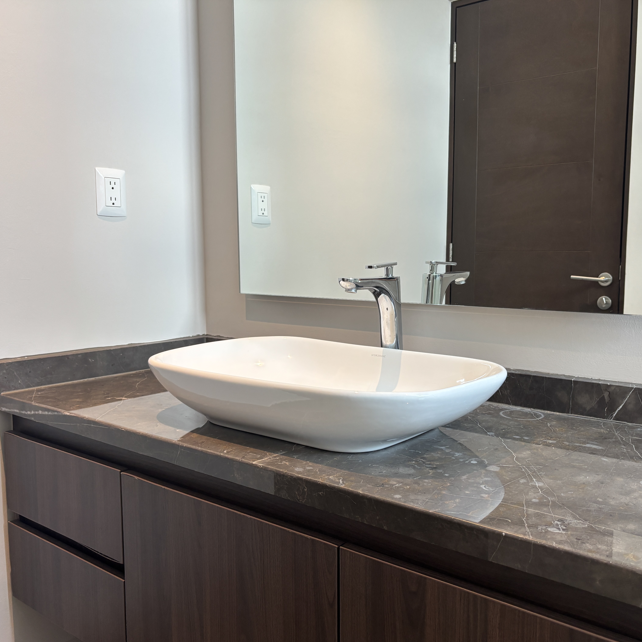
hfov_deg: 52.4
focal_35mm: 31
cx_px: 354
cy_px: 322
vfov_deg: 52.5
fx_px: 650
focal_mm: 5.96
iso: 125
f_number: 1.6
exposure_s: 1/120
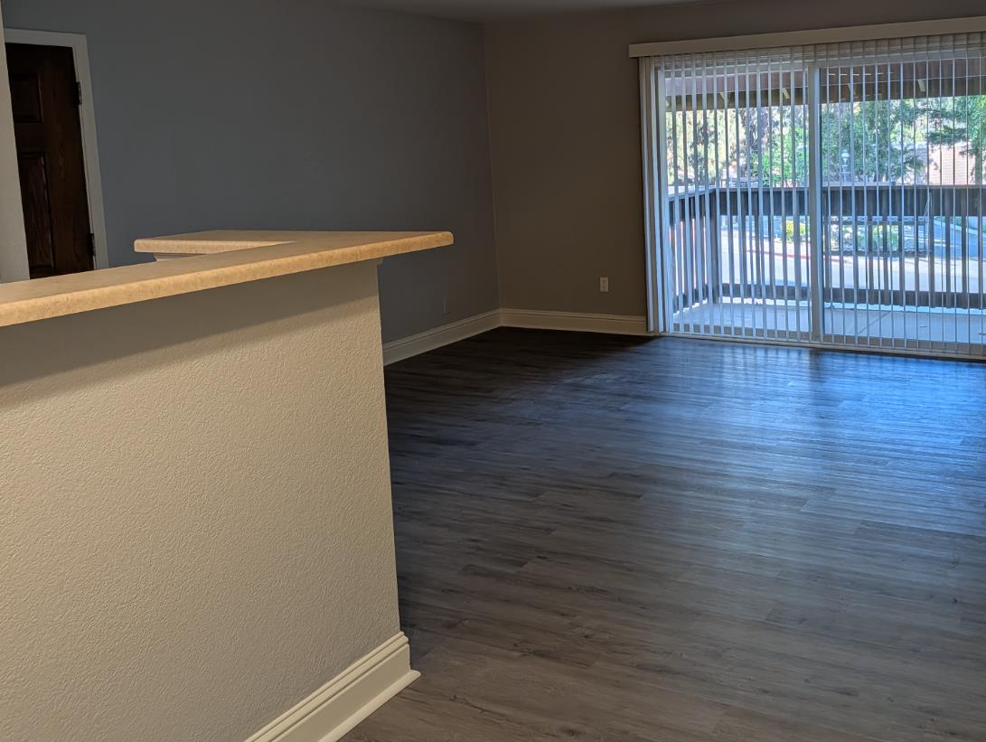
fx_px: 941
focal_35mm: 33
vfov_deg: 42.5
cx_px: 620
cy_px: 251
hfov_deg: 54.6
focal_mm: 6.9
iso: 19
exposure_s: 1/267
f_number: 1.68
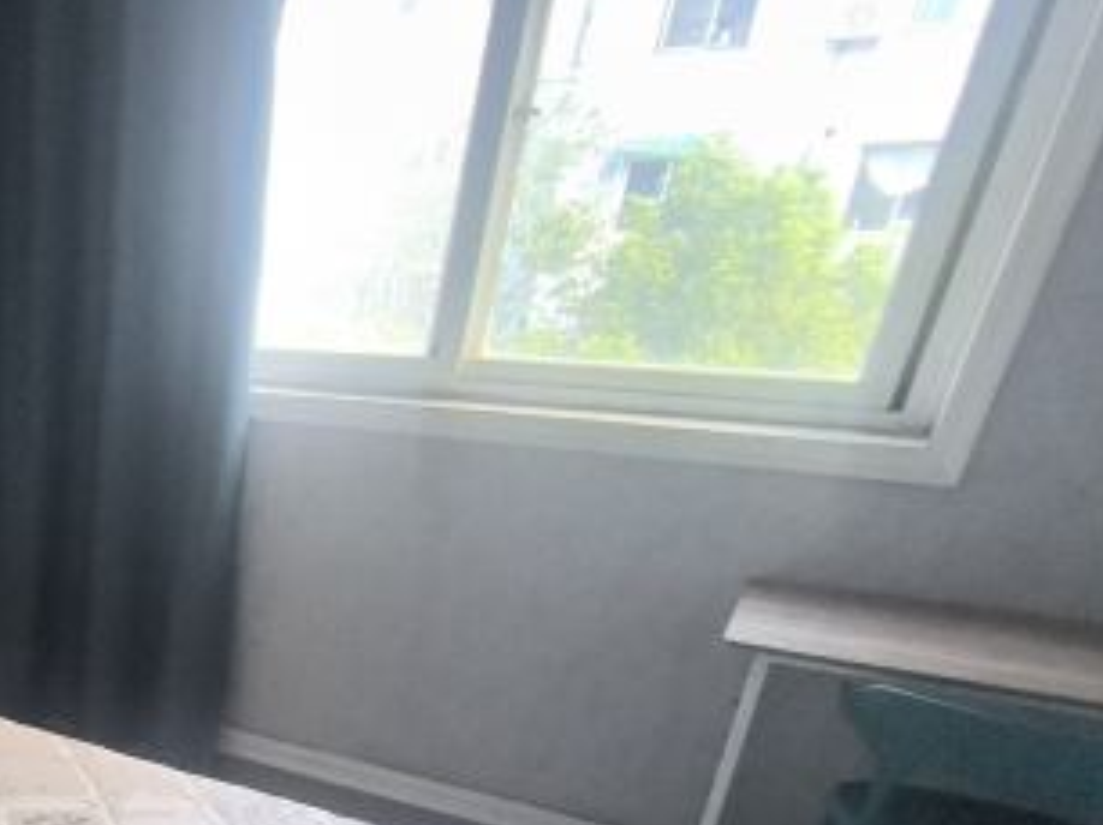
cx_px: -68
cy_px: 811
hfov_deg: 43.6
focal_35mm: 34
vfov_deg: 37.6
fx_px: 1083
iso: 125
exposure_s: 1/50
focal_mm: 1.95
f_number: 2.2
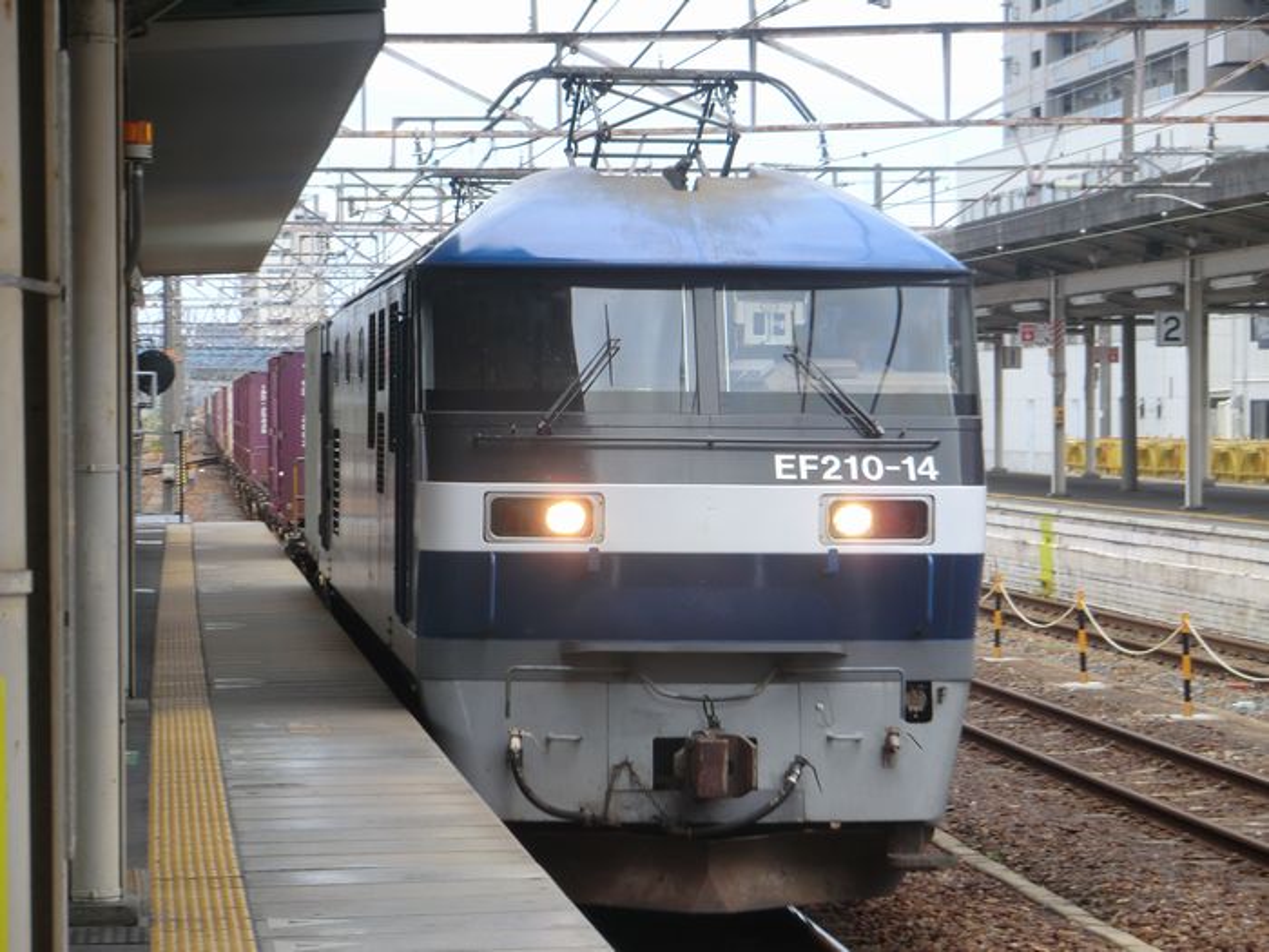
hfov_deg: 16.0
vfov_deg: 12.0
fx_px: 4509
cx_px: 634
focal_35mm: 123
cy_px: 476
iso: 64
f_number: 5.2
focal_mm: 22
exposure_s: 1/160
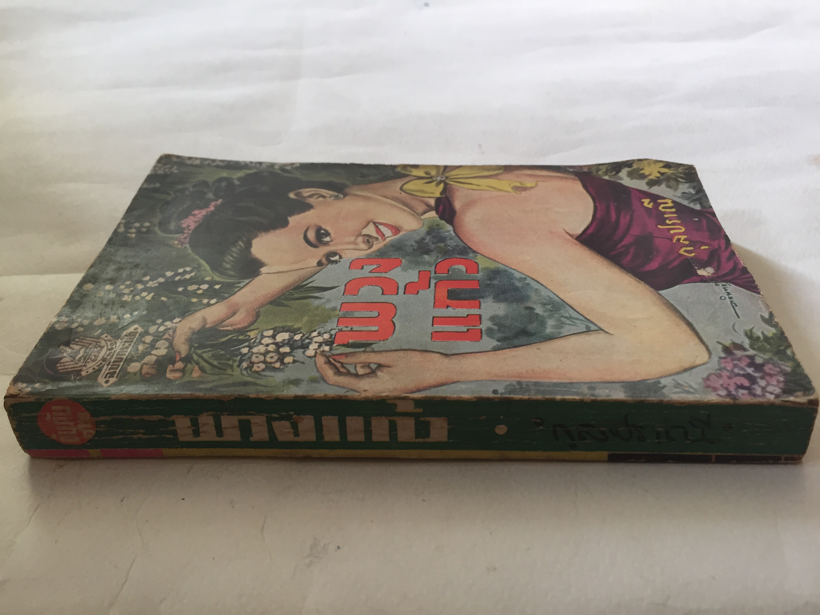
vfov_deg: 48.2
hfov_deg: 61.7
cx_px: 410
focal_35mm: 29
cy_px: 308
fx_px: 687
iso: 80
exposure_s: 1/33
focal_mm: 4.15
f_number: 2.2
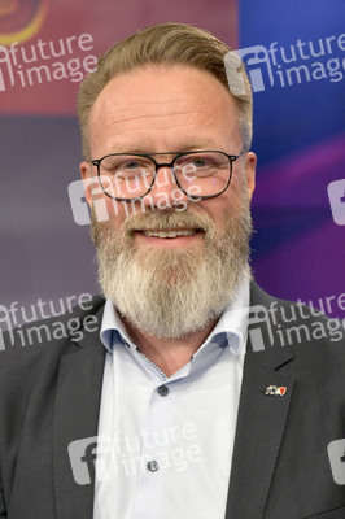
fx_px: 893
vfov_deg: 32.4
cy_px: 260
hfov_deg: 21.9
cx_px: 172
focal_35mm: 62
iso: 2000
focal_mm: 62
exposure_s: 1/200
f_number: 7.1
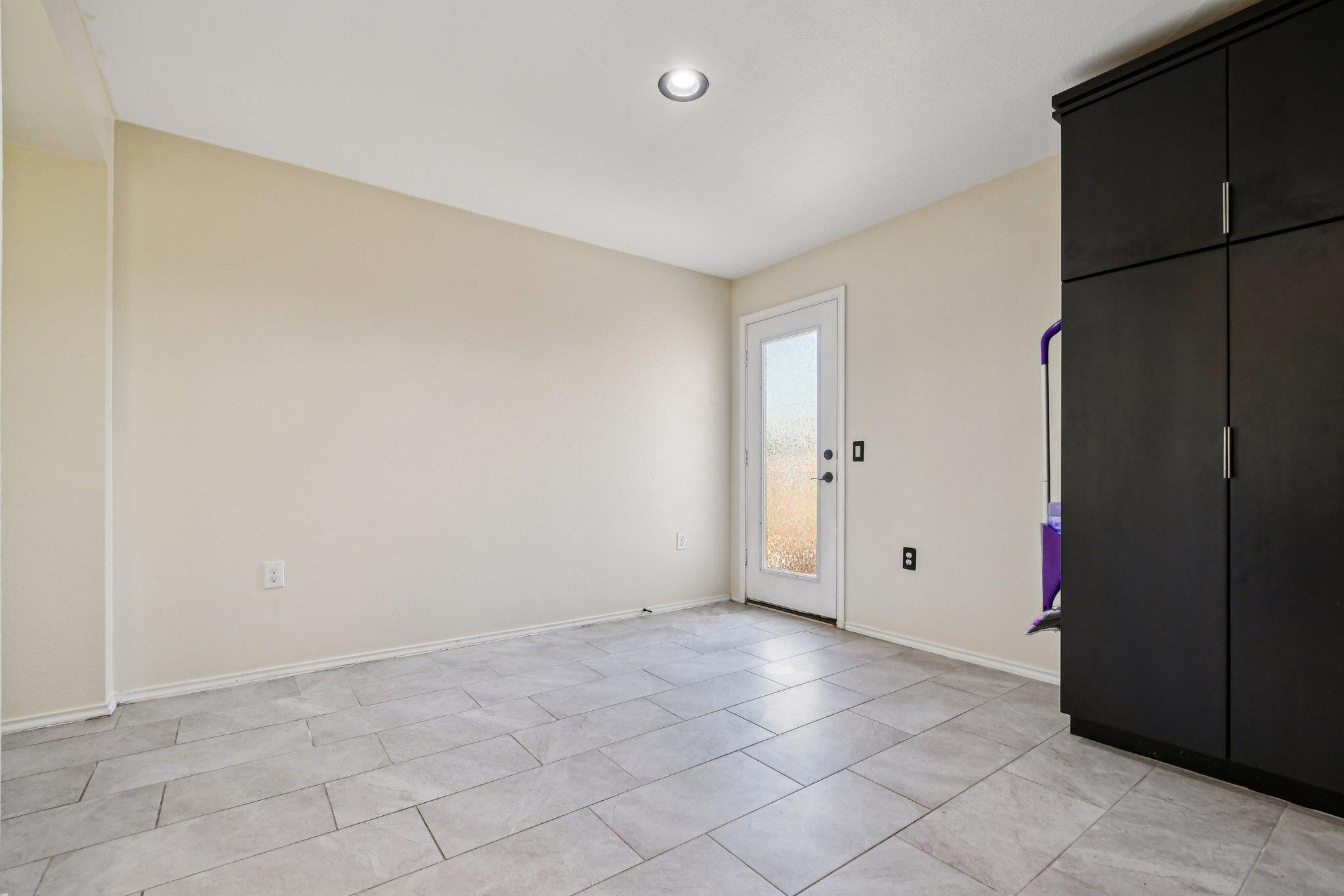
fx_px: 560
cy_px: 448
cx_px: 672
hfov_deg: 100.4
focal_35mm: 15
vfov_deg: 77.3
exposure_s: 1/25
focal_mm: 10
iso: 400
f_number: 8
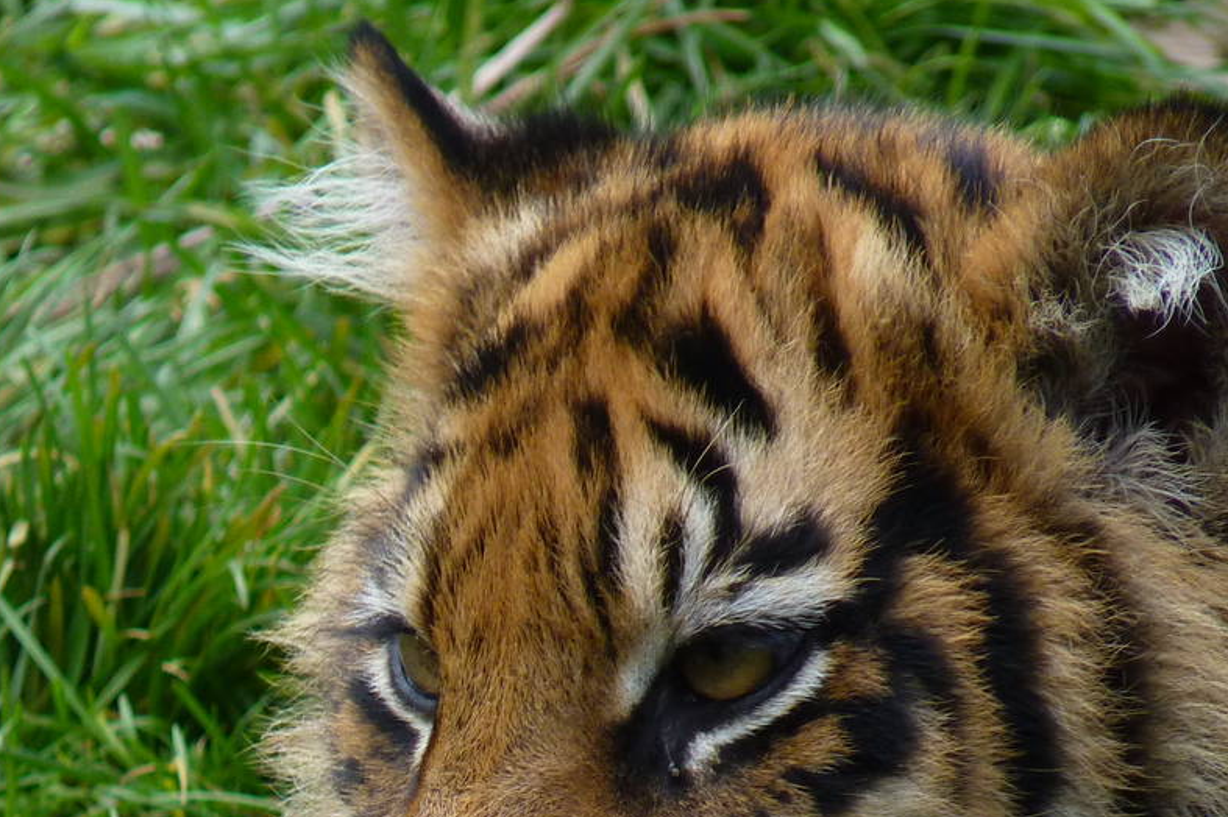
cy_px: 826
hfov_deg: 2.0
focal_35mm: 1028
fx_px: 35050
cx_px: 580
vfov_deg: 1.3
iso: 160
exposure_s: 1/125
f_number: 4.4
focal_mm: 86.4
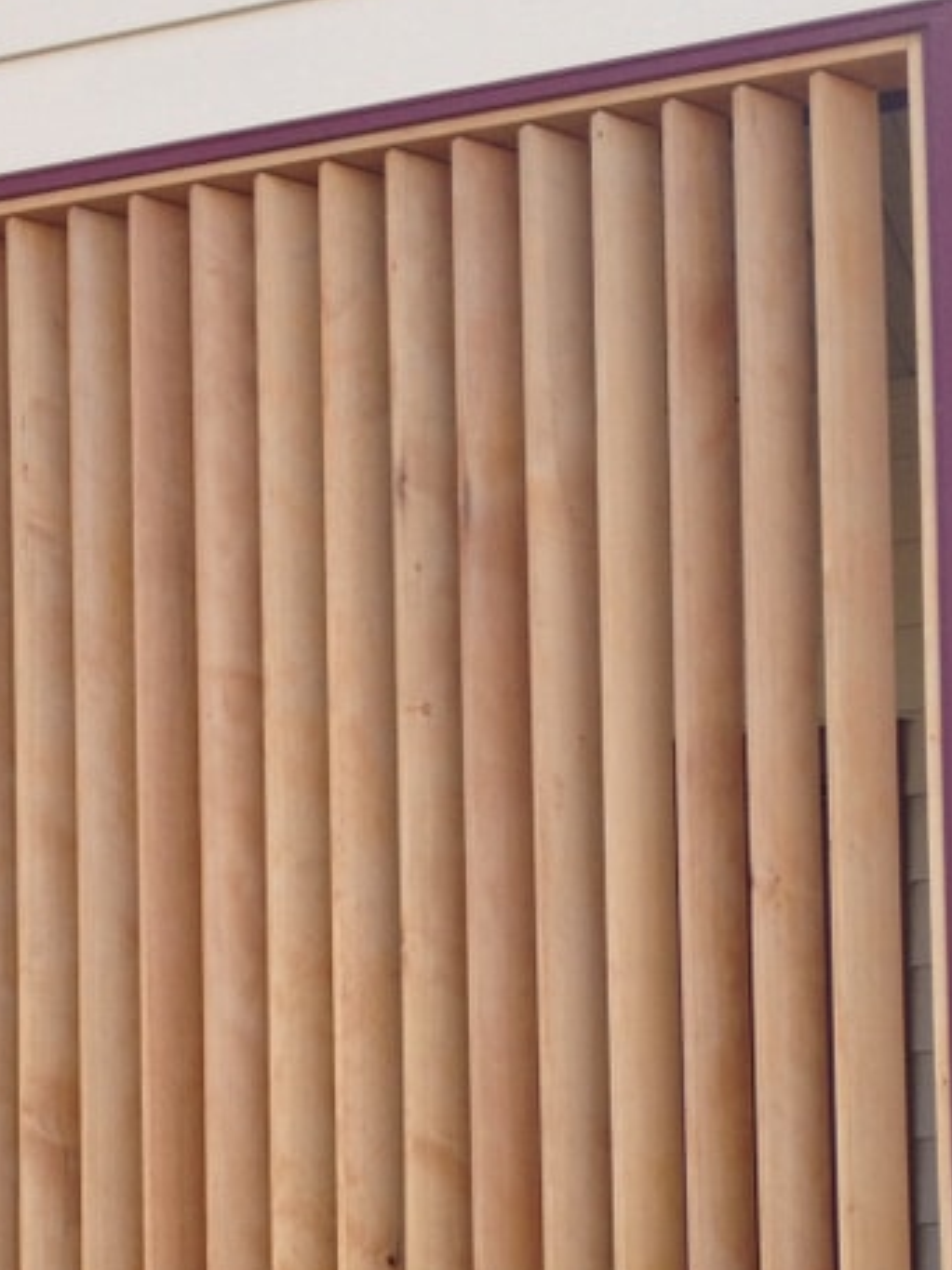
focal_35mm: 77
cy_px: 1231
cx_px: 338
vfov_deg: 24.3
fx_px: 2825
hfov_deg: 19.1
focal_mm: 4.28
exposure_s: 1/485
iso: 50
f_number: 2.4
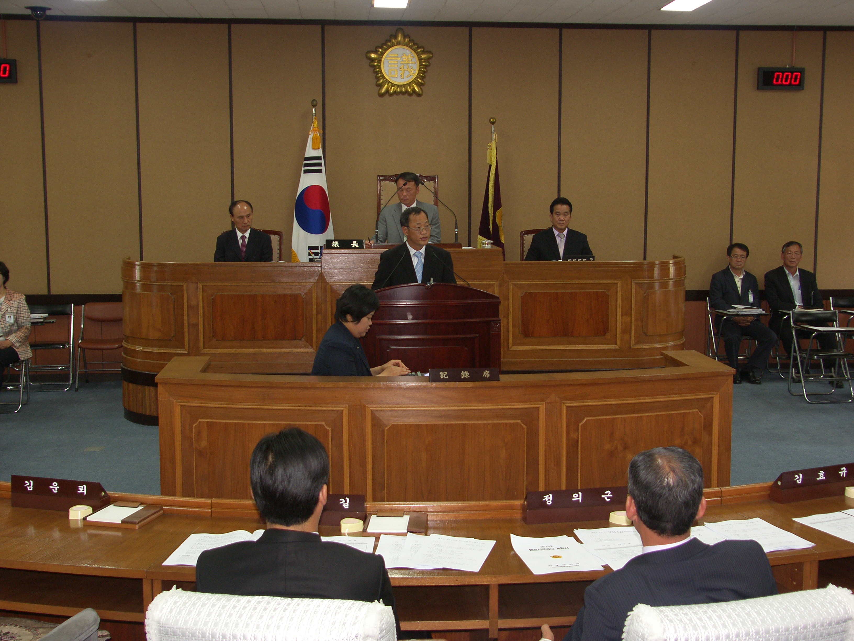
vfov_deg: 32.2
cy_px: 320
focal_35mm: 45
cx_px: 427
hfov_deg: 42.1
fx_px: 1110
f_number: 2.5
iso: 100
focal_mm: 11.5
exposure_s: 1/50
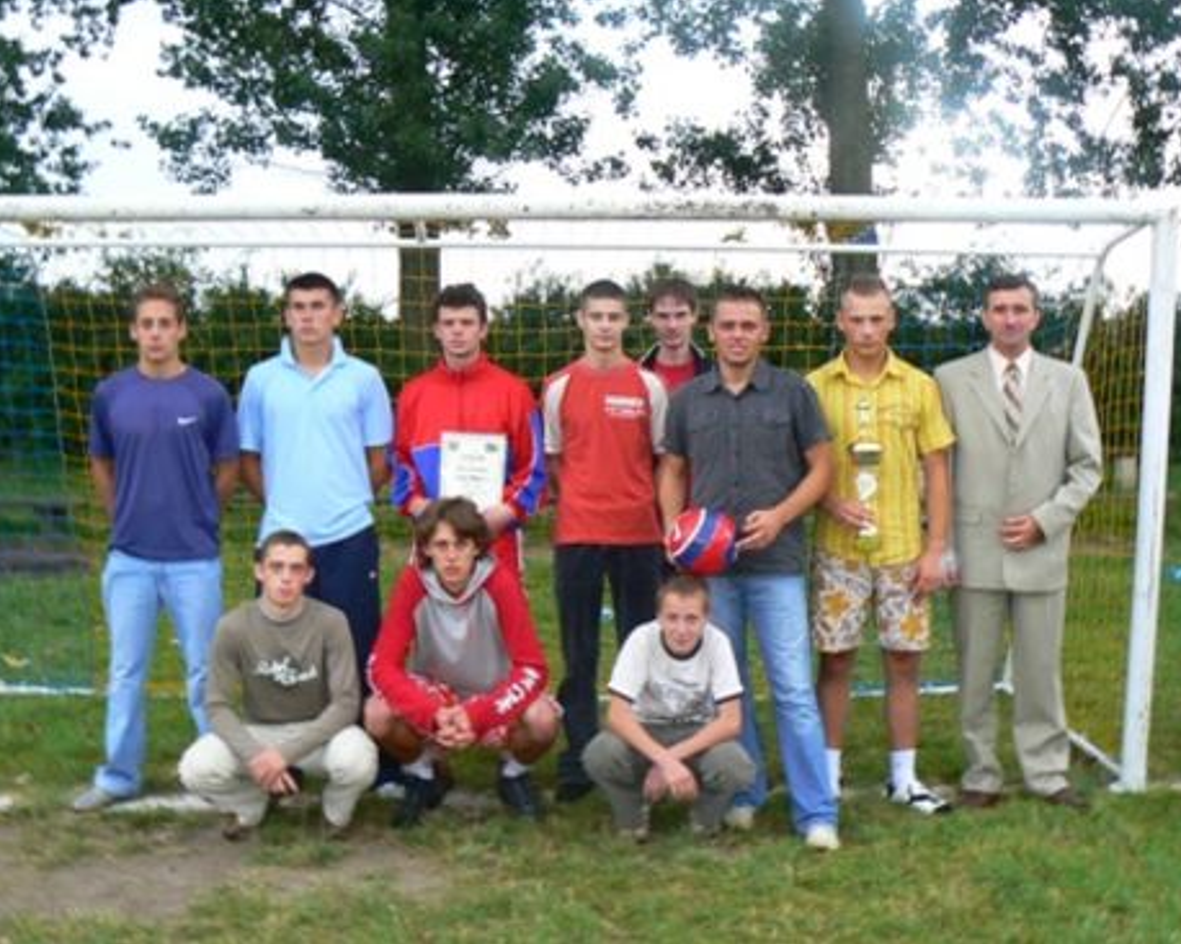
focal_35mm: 48
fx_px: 1677
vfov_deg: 31.4
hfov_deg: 38.8
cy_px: 463
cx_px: 596
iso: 100
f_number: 2.8
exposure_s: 1/30
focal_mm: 6.1
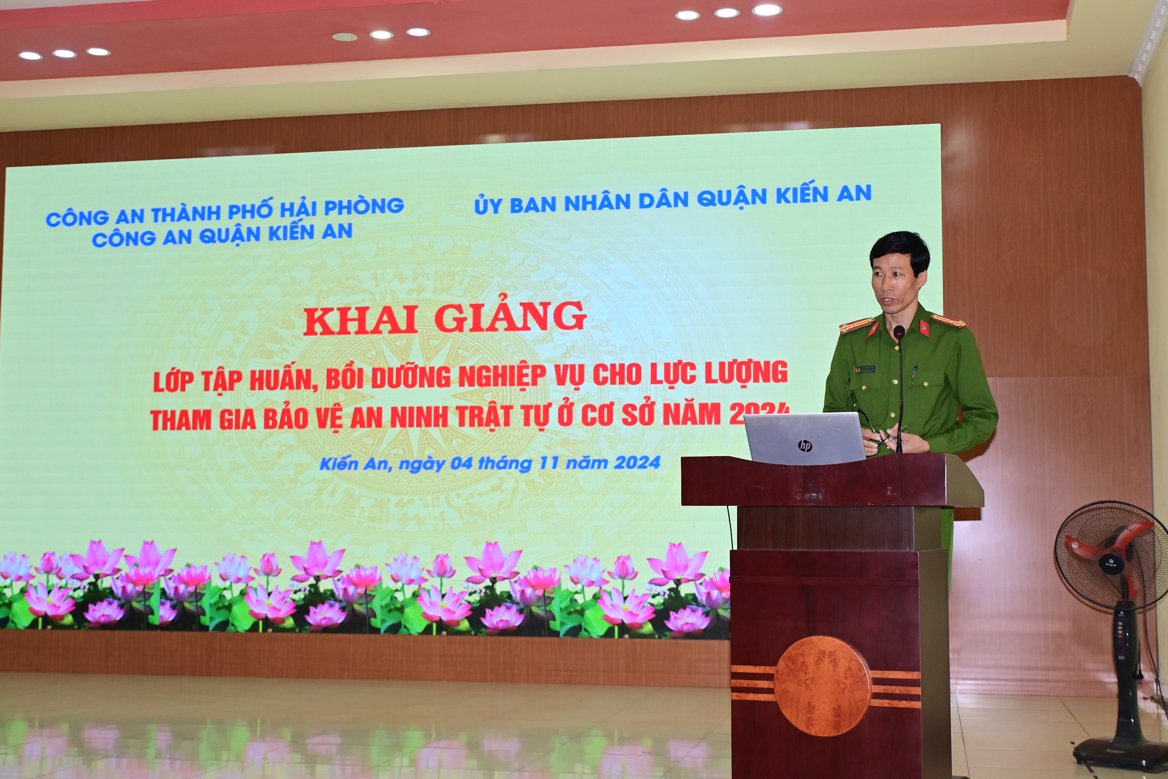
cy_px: 390
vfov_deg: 28.1
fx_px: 1557
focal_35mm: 48
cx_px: 584
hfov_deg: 41.1
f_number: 4.5
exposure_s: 1/200
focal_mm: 32
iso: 800
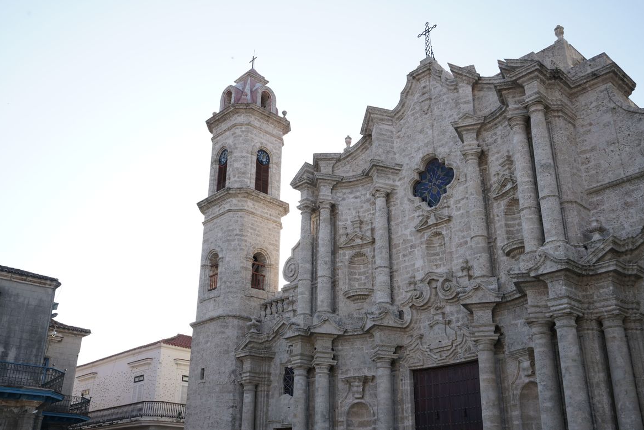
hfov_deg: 53.1
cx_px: 329
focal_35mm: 36
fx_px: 644
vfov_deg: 36.9
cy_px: 217
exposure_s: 1/160
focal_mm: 35
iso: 200
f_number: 9
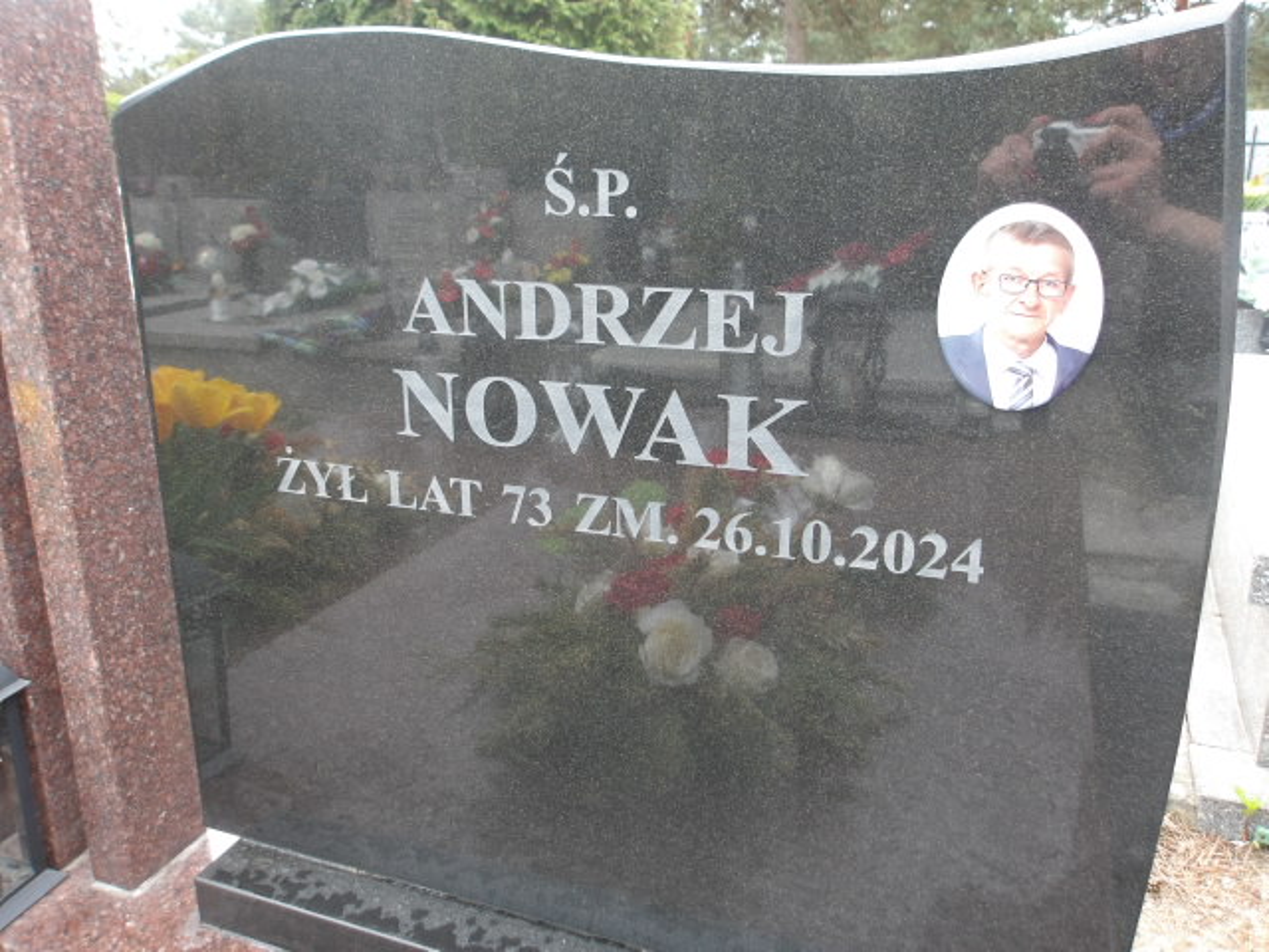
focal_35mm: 27
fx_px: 990
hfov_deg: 65.3
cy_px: 476
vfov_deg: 51.4
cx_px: 634
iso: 100
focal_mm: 4.9
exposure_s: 1/121
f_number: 3
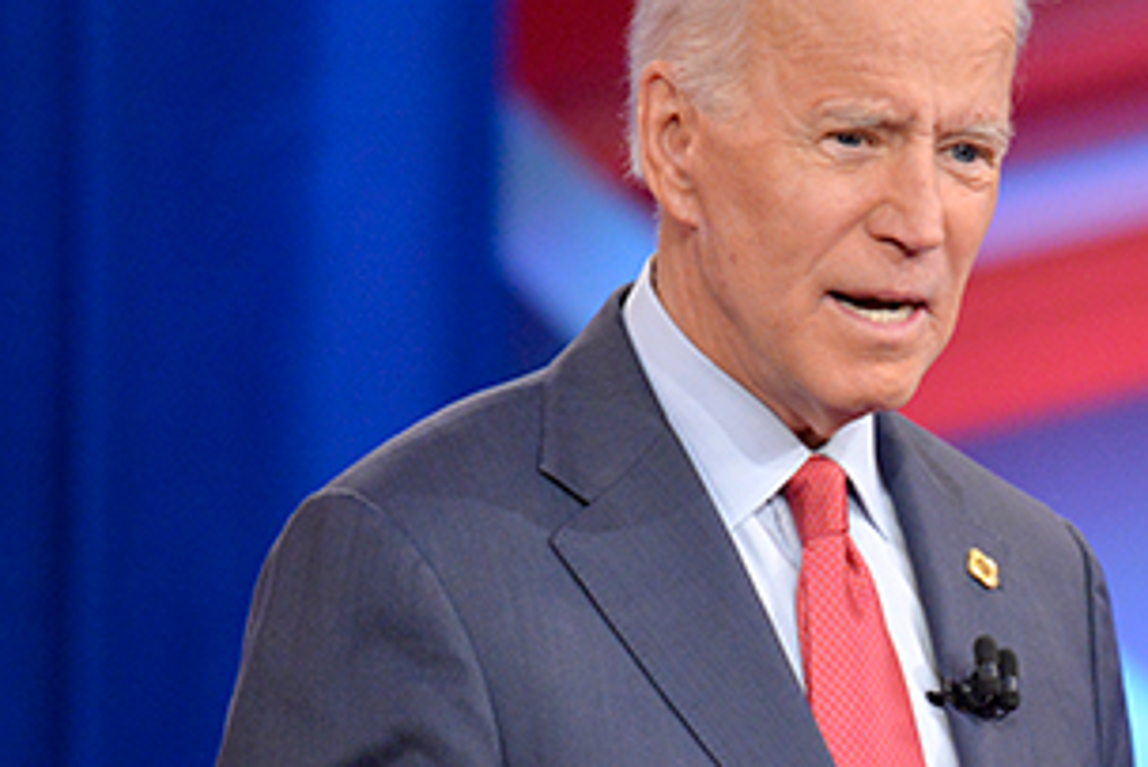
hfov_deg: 2.1
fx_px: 31871
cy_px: 593
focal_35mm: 999
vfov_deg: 1.4
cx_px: 1054
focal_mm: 400
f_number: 4
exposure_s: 1/200
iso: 2500
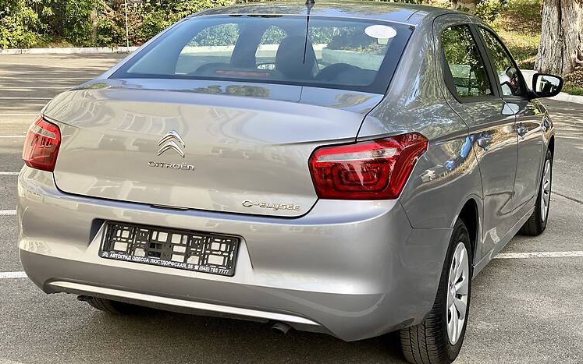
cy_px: 165
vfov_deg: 22.0
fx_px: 938
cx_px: 285
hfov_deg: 34.5
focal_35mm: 59
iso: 20
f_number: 2
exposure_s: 1/335
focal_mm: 6
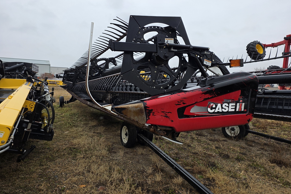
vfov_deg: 53.1
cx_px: 145
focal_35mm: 24
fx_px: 194
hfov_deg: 73.7
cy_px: 92
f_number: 1.7
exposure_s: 1/359
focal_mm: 6.25
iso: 50
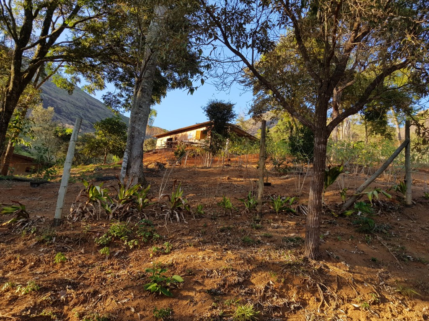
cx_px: 214
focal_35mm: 26
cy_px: 160
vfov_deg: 53.1
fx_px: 322
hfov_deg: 67.3
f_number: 1.7
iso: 40
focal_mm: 4.2
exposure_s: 1/415
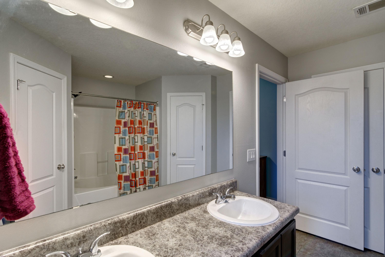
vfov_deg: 73.7
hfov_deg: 96.7
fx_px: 171
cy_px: 128
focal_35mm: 16
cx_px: 192
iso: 400
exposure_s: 1/60
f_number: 9
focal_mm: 11
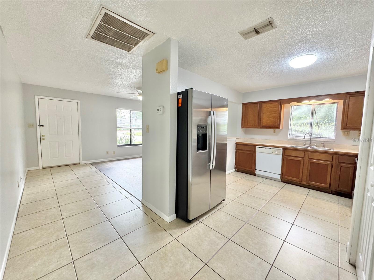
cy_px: 140
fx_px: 151
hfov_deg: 102.1
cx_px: 187
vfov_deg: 85.7
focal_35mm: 14
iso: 320
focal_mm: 2.22
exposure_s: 1/120
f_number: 2.2
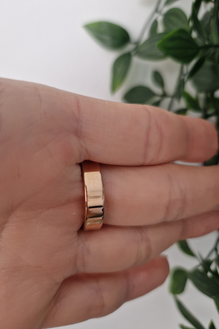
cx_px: 98
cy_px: 164
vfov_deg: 73.7
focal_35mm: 24
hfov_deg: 53.0
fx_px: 219
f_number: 1.8
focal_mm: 5.4
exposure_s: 1/180
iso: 50
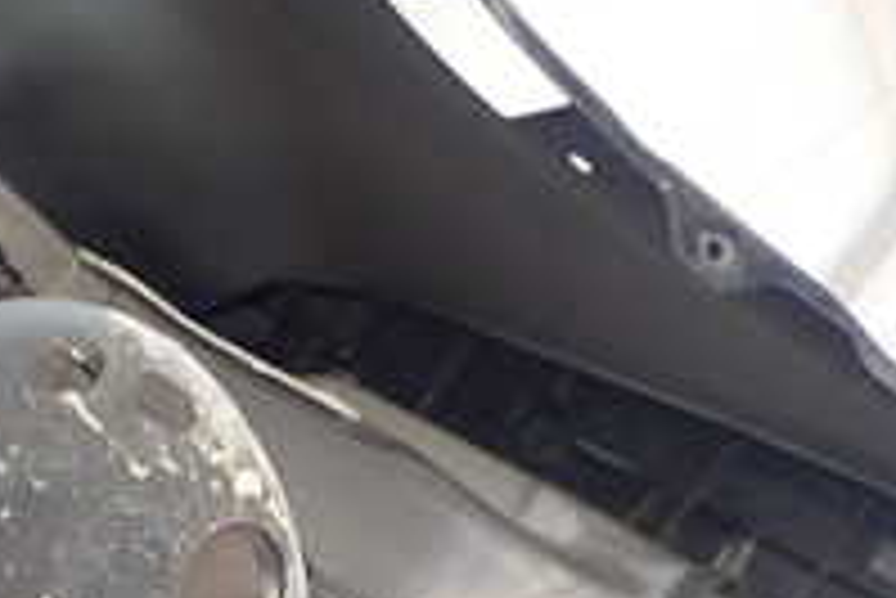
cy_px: 953
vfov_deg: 13.5
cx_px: 126
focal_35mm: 94
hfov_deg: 21.3
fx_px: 2341
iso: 200
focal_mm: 5.5
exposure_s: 1/30
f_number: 2.3
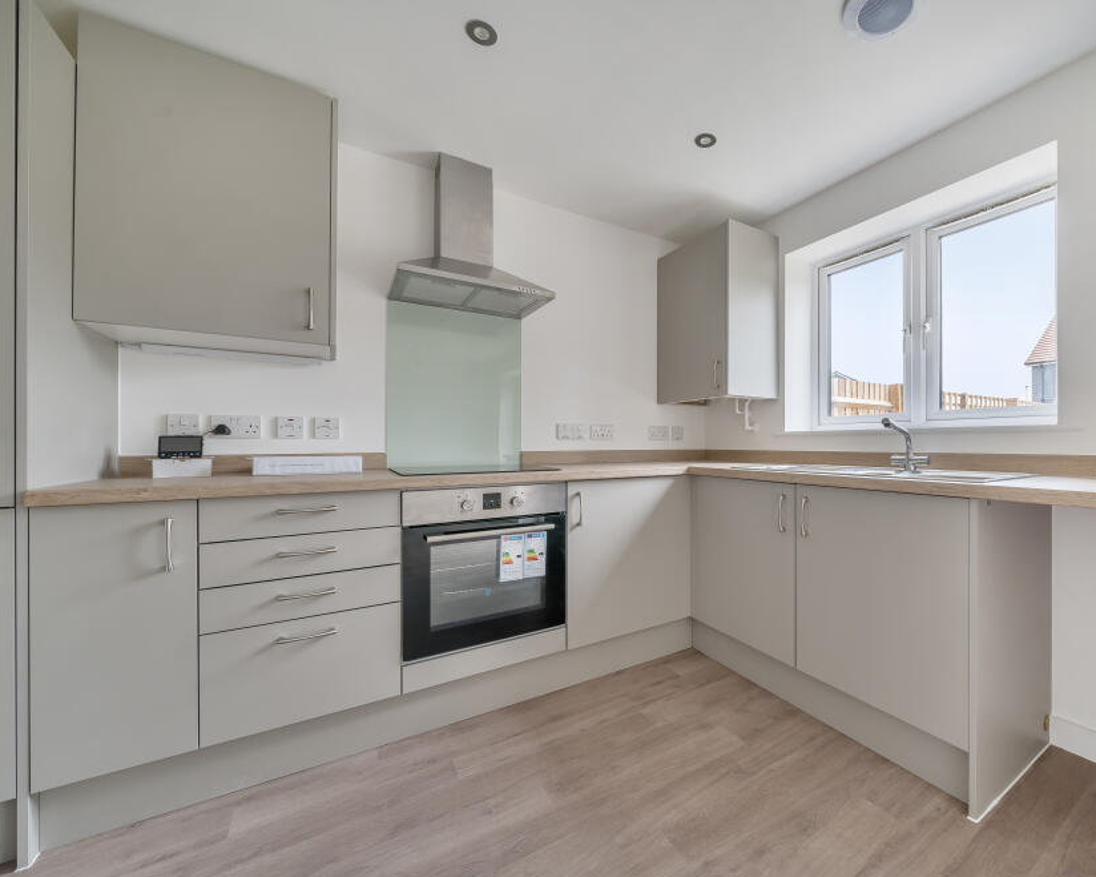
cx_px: 664
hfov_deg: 99.2
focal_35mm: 14
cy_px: 433
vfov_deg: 88.0
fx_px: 454
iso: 100
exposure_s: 1/20
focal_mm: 12
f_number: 8
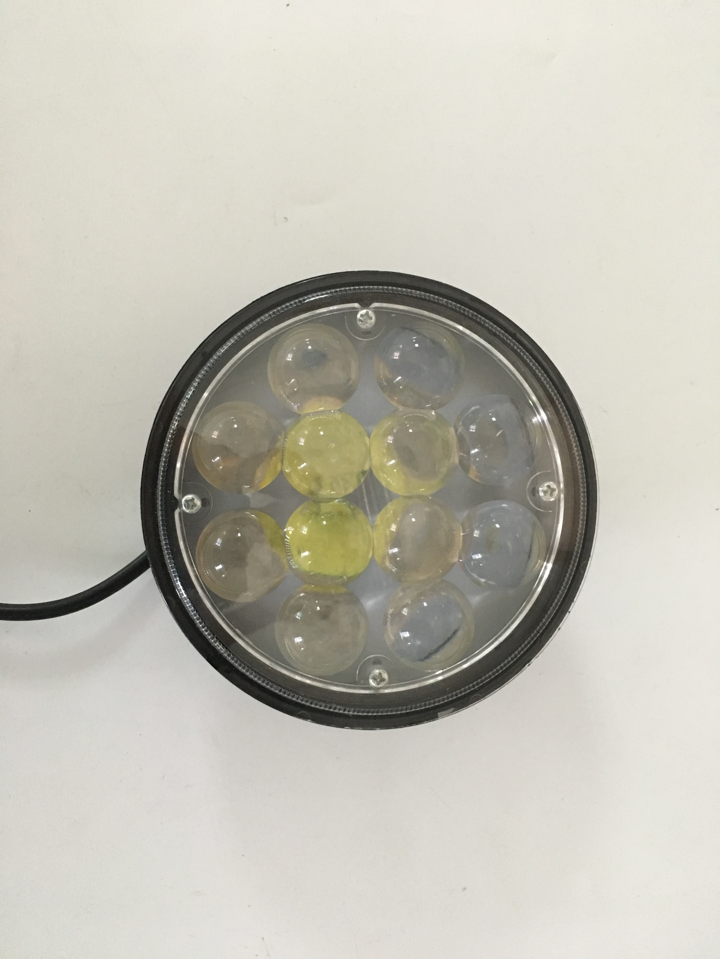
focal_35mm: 29
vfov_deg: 61.7
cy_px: 480
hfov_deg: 48.2
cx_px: 360
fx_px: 804
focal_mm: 4.15
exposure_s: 1/25
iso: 200
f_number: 2.2
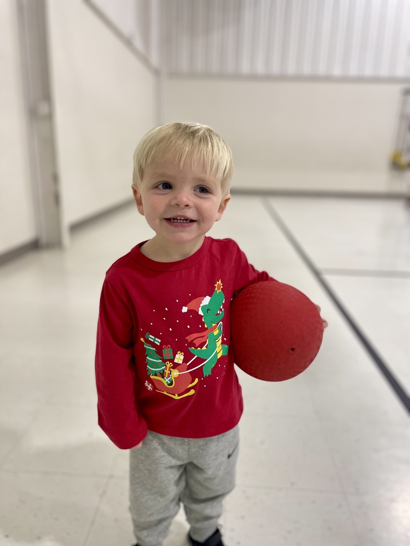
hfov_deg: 53.1
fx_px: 411
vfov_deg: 67.3
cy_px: 273
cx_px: 205
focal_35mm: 26
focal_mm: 4.2
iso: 125
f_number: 1.6
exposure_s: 1/120
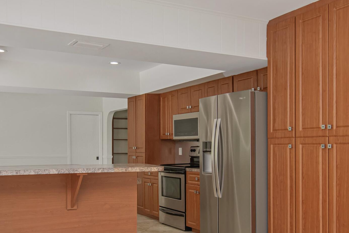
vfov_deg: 31.7
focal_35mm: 42
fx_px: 408
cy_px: 146
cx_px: 164
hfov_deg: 46.3
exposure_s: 1/125
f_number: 5.6
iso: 400
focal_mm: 13
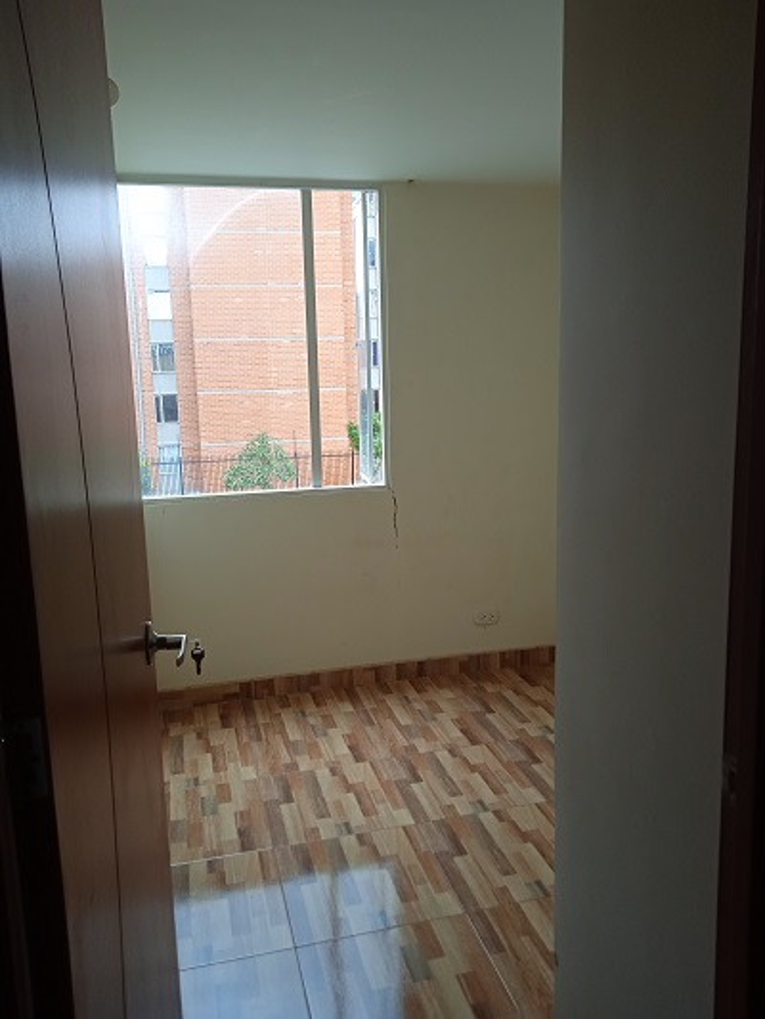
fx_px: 825
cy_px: 510
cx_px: 382
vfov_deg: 63.4
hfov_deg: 49.8
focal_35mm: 28
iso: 100
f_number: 2.2
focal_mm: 3.43
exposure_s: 1/138
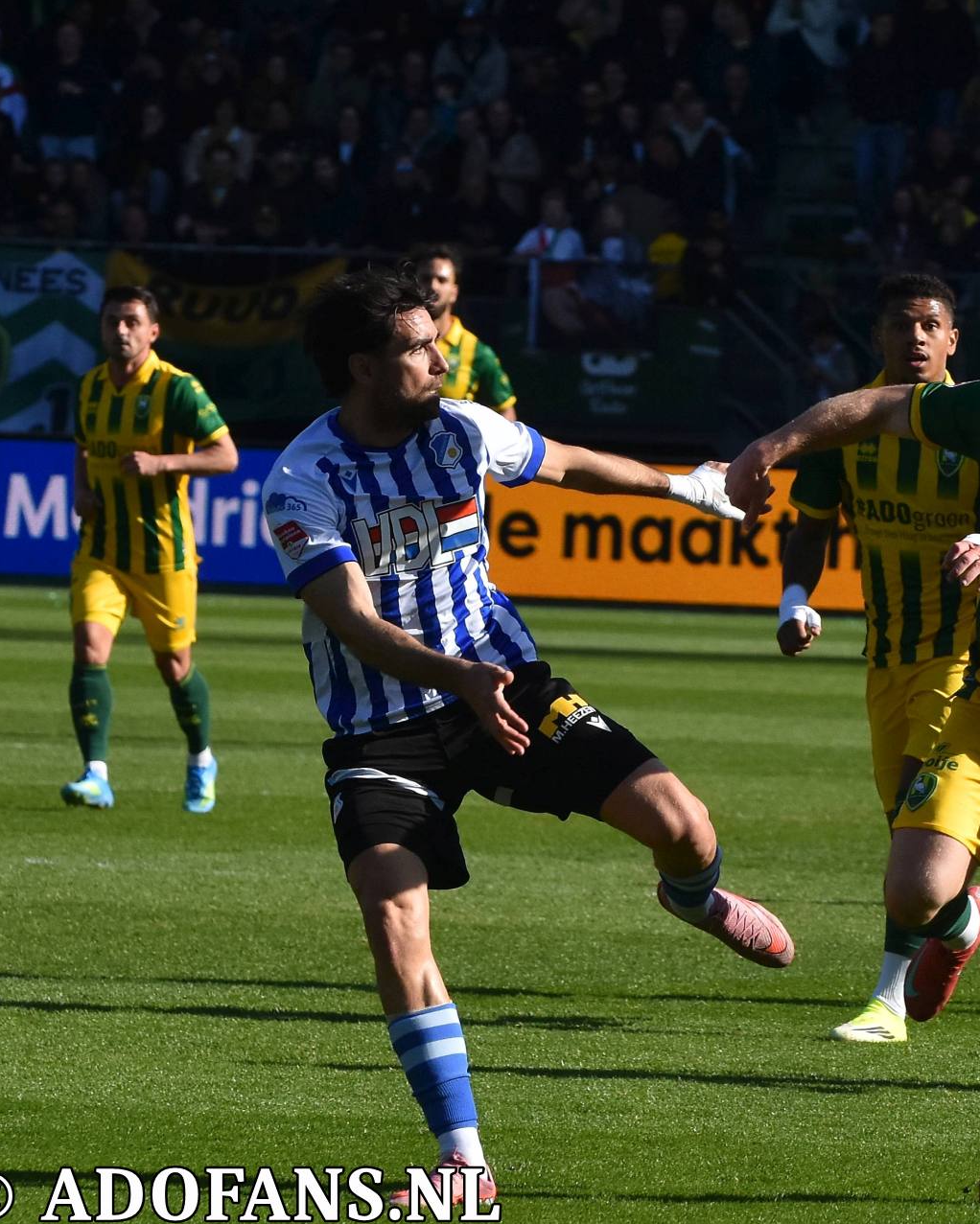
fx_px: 10356
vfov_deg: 6.8
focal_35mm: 286
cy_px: 612
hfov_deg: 5.4
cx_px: 873
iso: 500
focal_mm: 135
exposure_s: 1/2000
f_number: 5.6
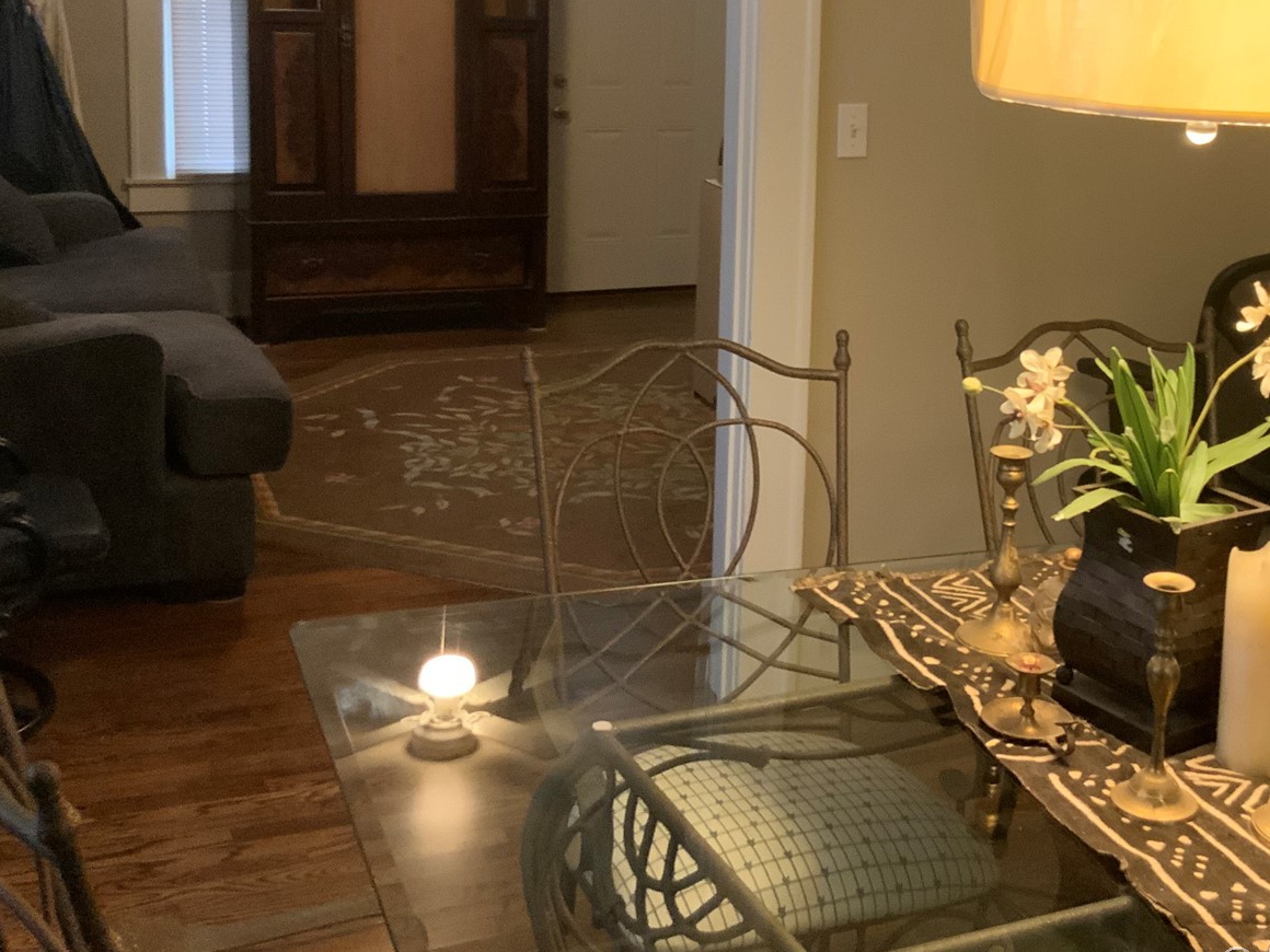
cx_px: 842
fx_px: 1761
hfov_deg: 39.2
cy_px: 223
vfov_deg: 29.7
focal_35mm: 48
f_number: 1.8
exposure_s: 1/40
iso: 320
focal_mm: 3
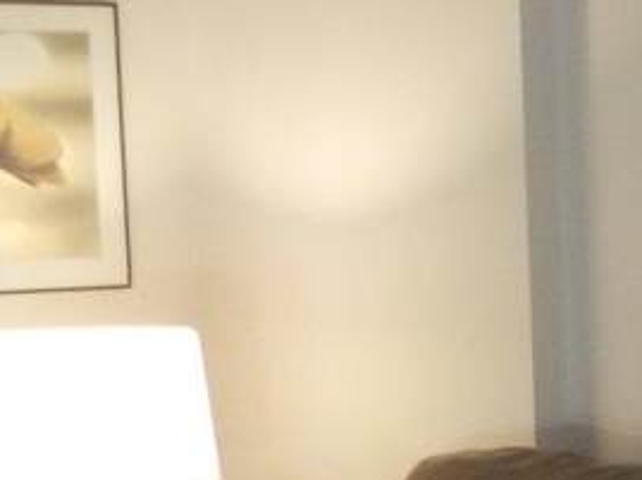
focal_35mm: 143
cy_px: 571
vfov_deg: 10.2
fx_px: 2649
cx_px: 914
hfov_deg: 13.2
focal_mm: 4.1
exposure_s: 1/30
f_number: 3.3
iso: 360
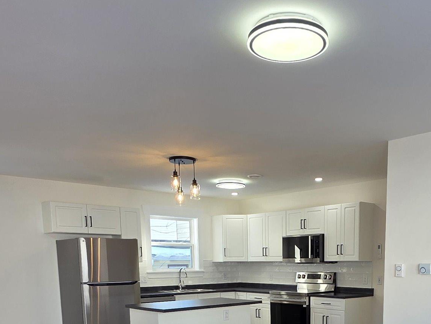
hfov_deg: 51.8
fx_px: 436
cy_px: 332
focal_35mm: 35
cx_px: 283
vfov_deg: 36.2
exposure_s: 1/120
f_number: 1.9
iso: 40
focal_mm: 2.2
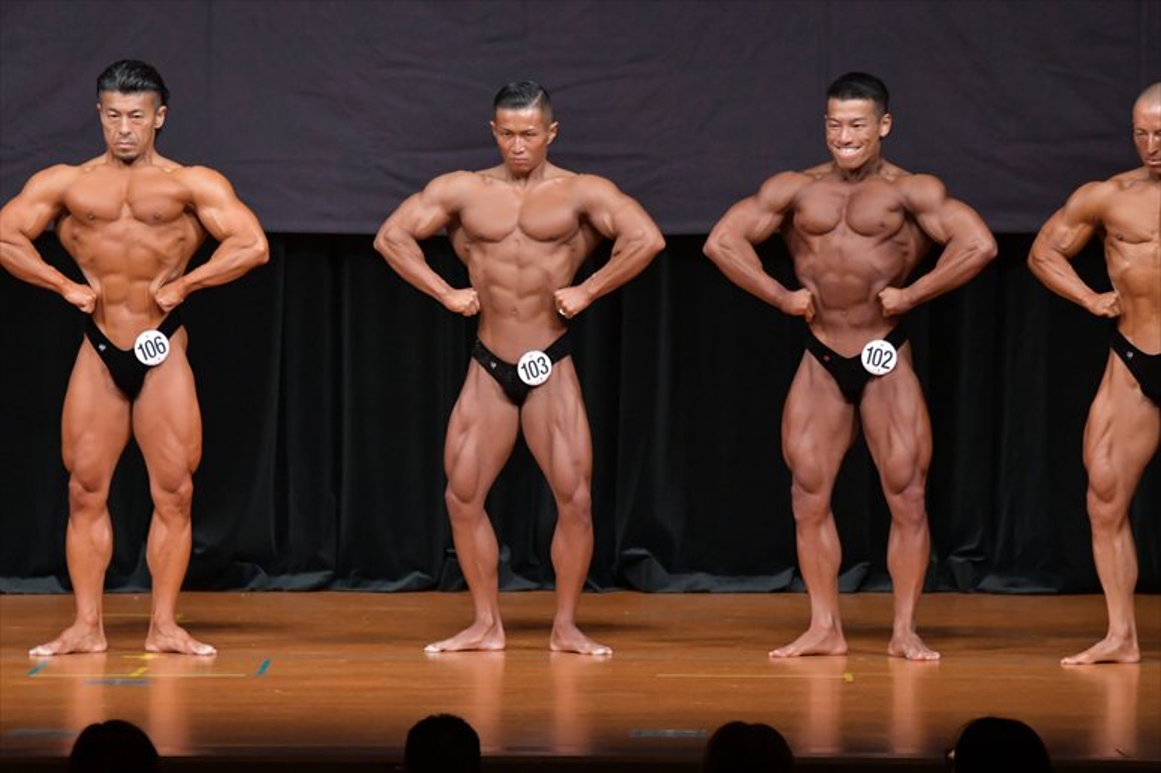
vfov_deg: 5.1
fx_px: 8703
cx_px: 580
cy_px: 386
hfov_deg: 7.6
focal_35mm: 270
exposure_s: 1/400
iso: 5000
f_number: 5.6
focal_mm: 180
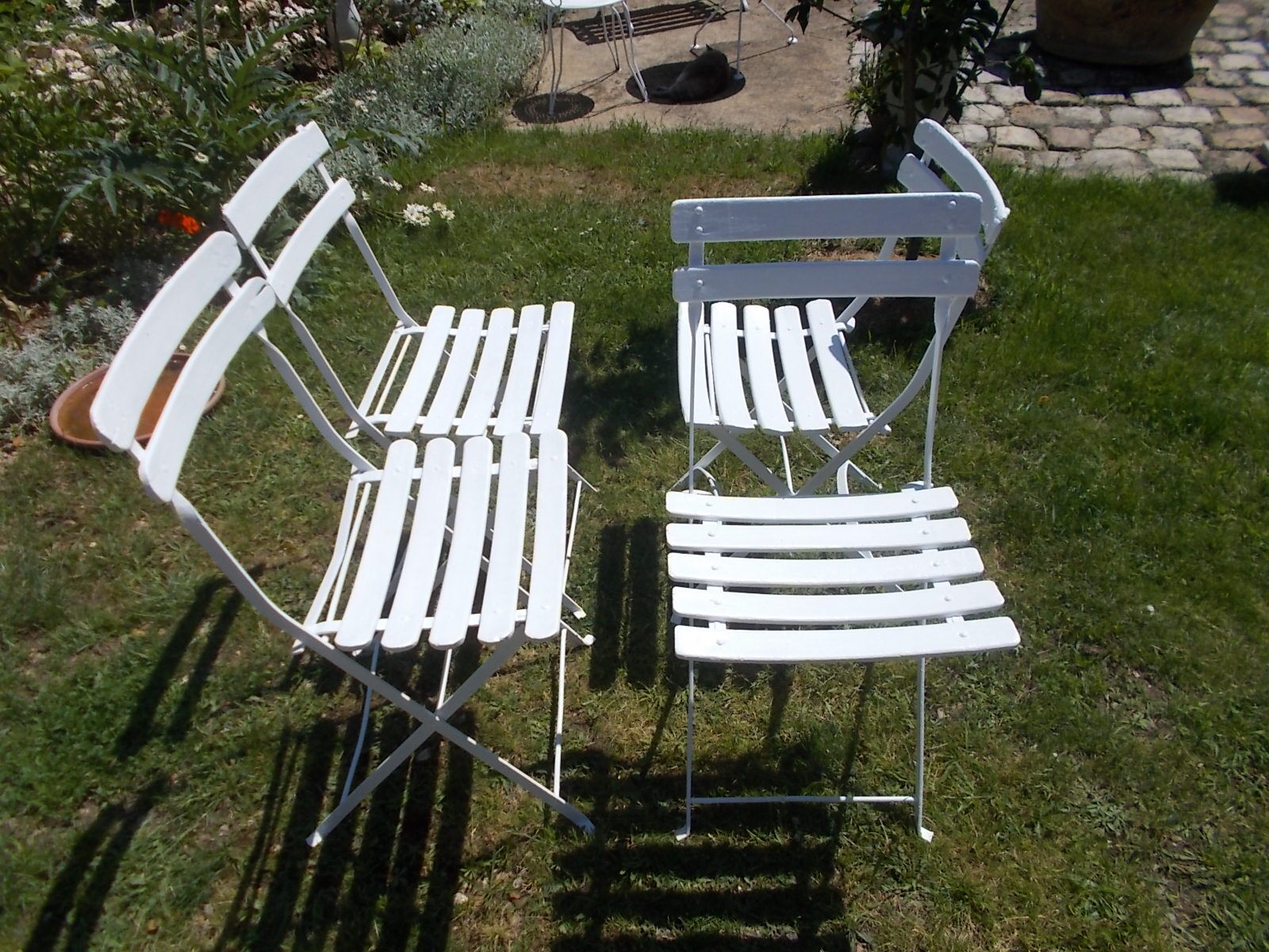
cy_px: 476
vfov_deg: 53.1
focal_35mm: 26
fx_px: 953
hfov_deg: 67.3
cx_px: 634
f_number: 8
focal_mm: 4.6
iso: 80
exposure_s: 1/320
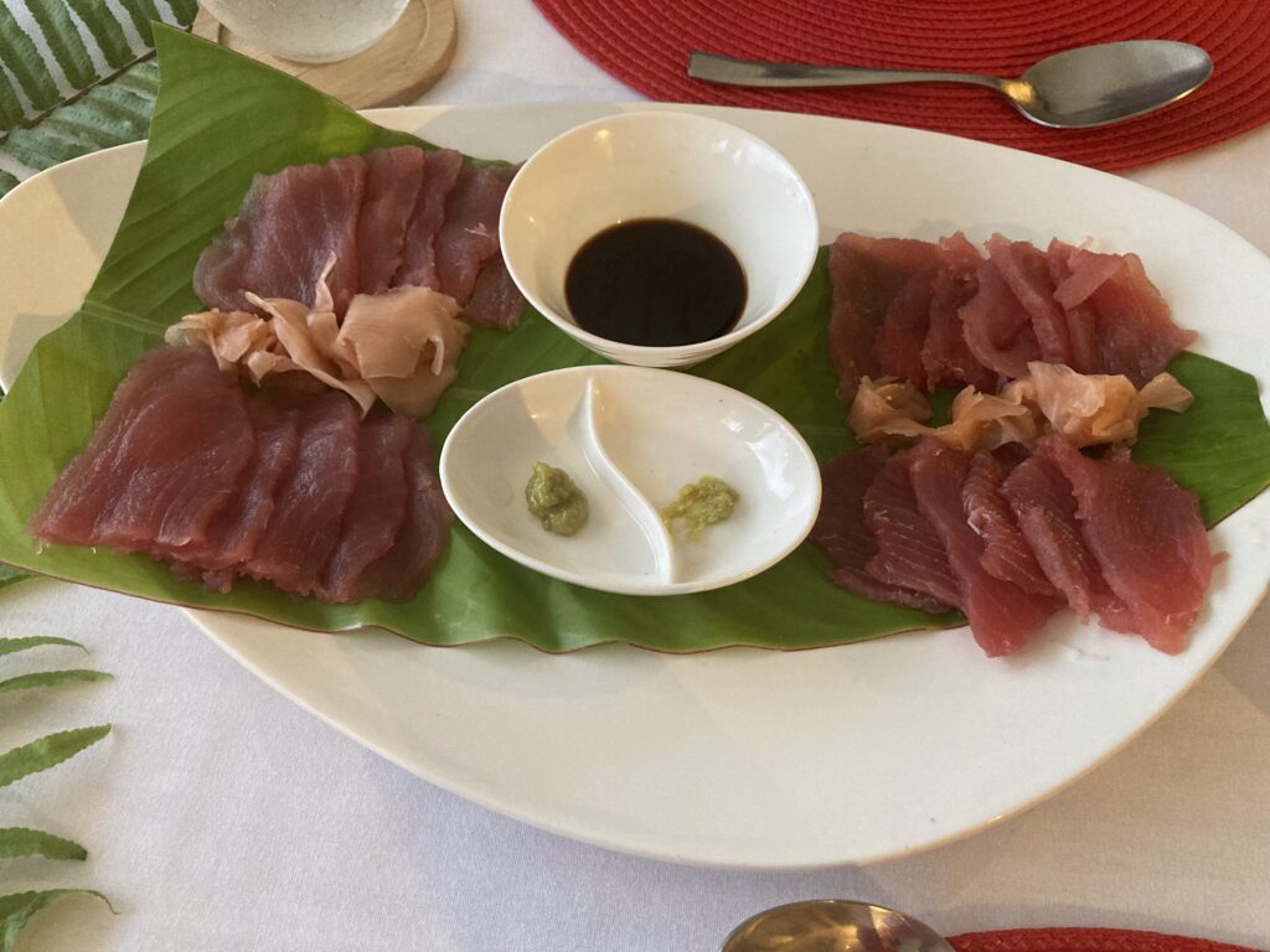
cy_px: 476
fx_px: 1027
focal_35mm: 28
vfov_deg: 49.7
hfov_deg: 63.4
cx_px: 635
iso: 320
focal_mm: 3.99
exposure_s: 1/48
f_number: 1.8
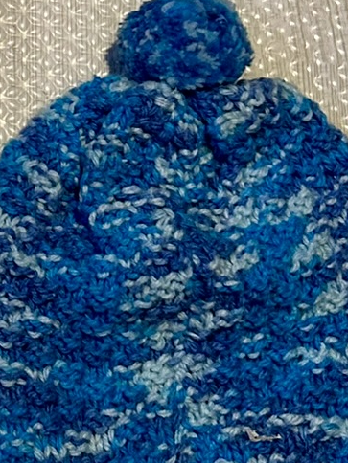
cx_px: -173
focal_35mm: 110
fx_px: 1474
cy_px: -11
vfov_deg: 17.4
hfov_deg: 12.8
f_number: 1.5
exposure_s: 1/60
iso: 320
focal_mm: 5.7
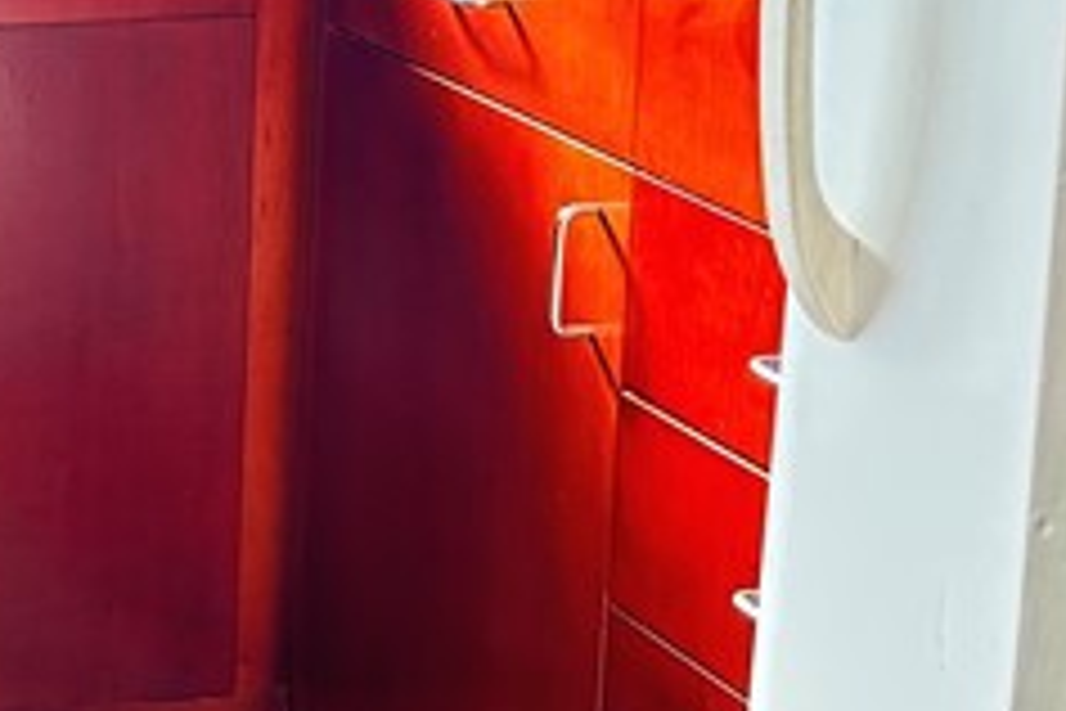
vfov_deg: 12.3
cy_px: -194
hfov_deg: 15.2
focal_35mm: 108
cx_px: -1075
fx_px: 3198
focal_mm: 6.86
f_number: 1.78
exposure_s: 1/134
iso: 125
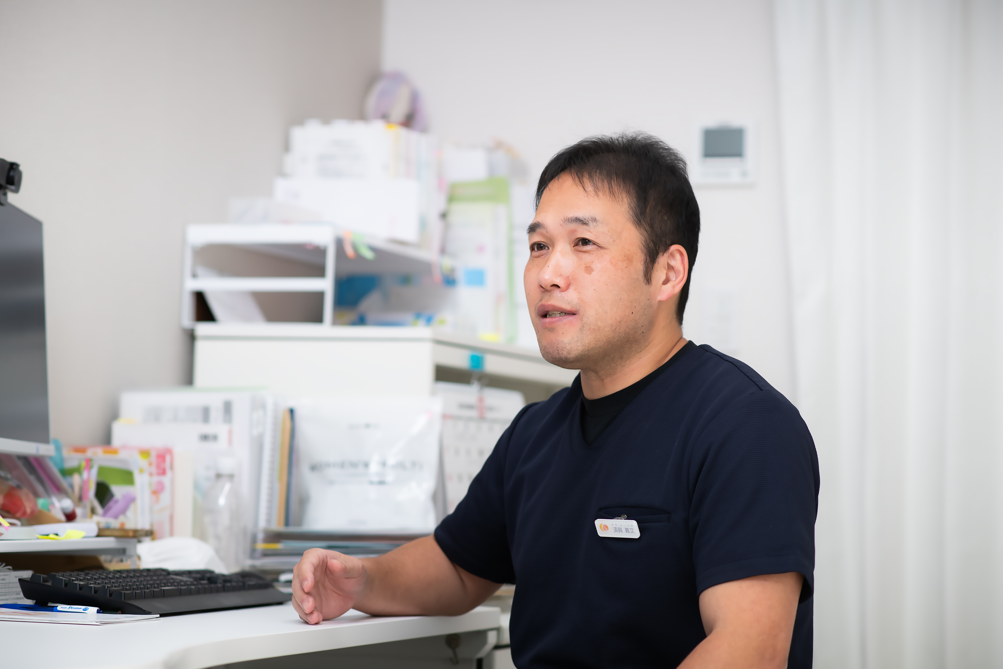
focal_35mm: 85
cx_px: 502
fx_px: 2368
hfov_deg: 23.9
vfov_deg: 16.1
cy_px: 334
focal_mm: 85
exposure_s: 1/250
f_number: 2.8
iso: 200
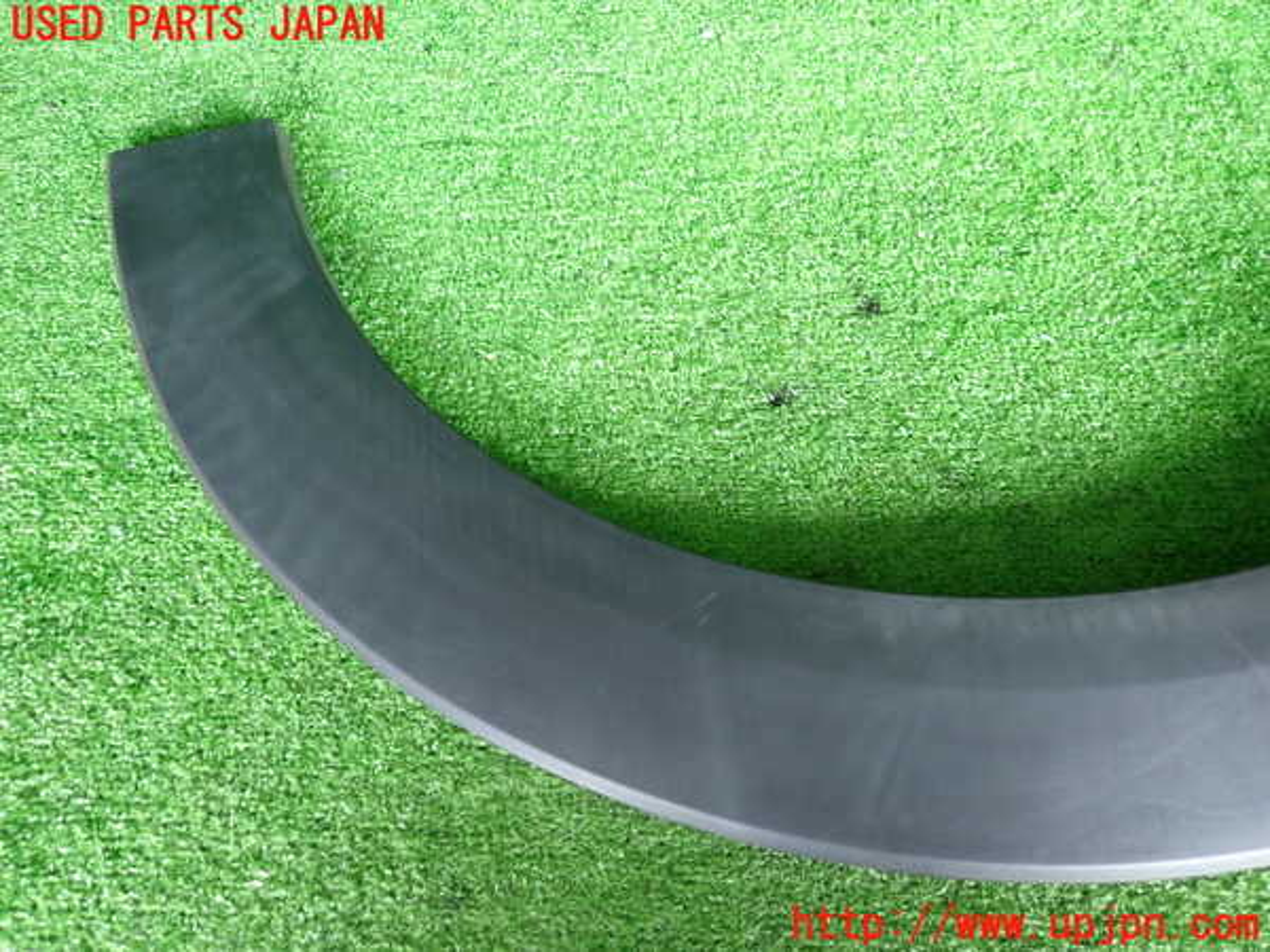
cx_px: 635
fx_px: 917
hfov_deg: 69.4
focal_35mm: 25
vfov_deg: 54.9
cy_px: 476
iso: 200
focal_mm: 4.5
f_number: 2
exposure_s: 1/40
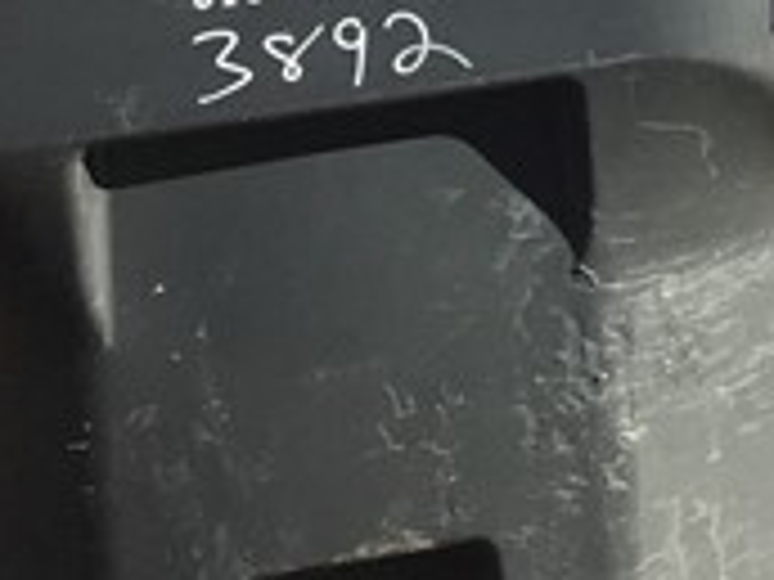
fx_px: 3868
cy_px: -958
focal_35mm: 173
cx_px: 2254
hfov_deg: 9.3
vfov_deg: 7.8
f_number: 2.2
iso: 25
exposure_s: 1/769
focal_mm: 4.15
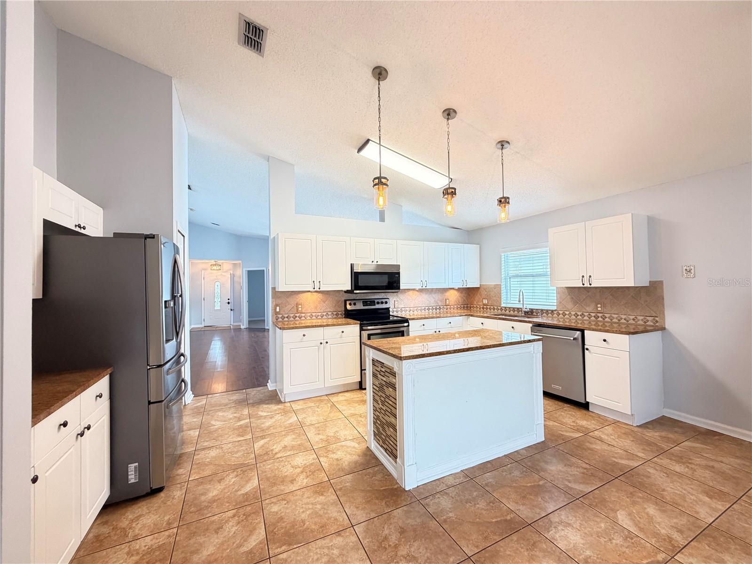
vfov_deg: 85.7
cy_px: 282
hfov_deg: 102.1
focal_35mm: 14
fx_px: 304
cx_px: 376
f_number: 2.2
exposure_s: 1/60
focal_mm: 2.22
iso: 250
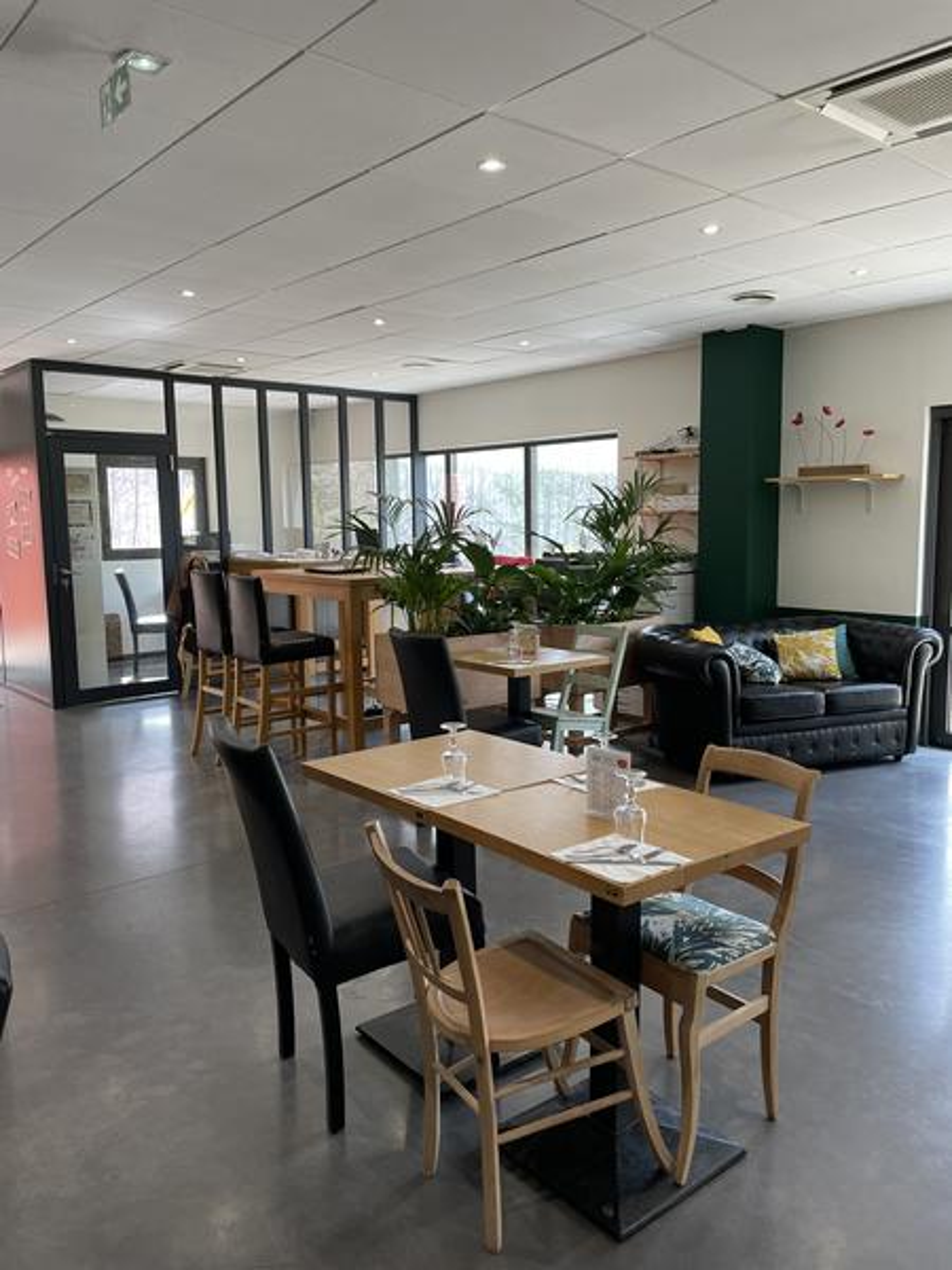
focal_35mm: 26
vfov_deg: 67.3
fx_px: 953
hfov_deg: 53.1
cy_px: 635
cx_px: 476
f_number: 1.6
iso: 100
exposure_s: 1/100
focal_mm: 4.2
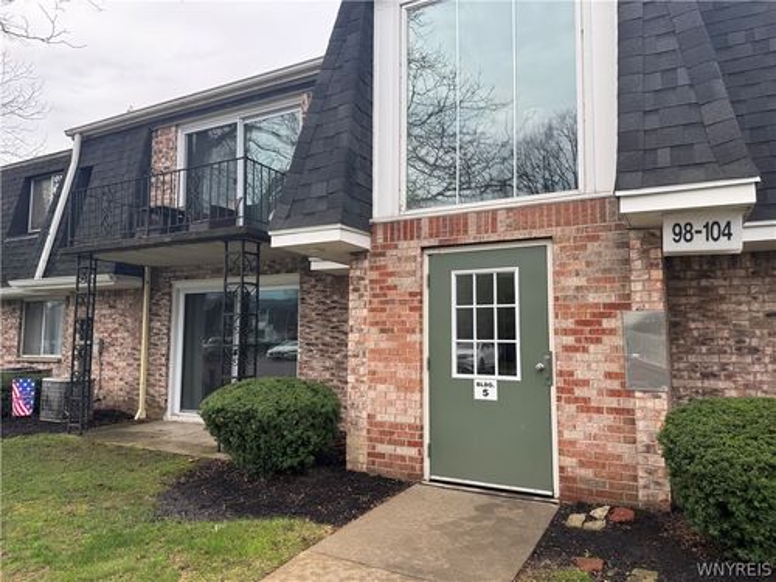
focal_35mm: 24
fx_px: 538
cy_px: 291
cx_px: 388
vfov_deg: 56.8
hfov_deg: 71.6
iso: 80
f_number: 1.78
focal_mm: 6.76
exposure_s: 1/792
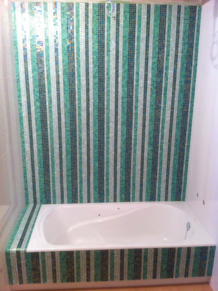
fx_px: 295
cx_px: 109
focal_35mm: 35
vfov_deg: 52.7
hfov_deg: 40.6
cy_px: 146
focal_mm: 3.85
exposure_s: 1/17
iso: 125
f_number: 2.8
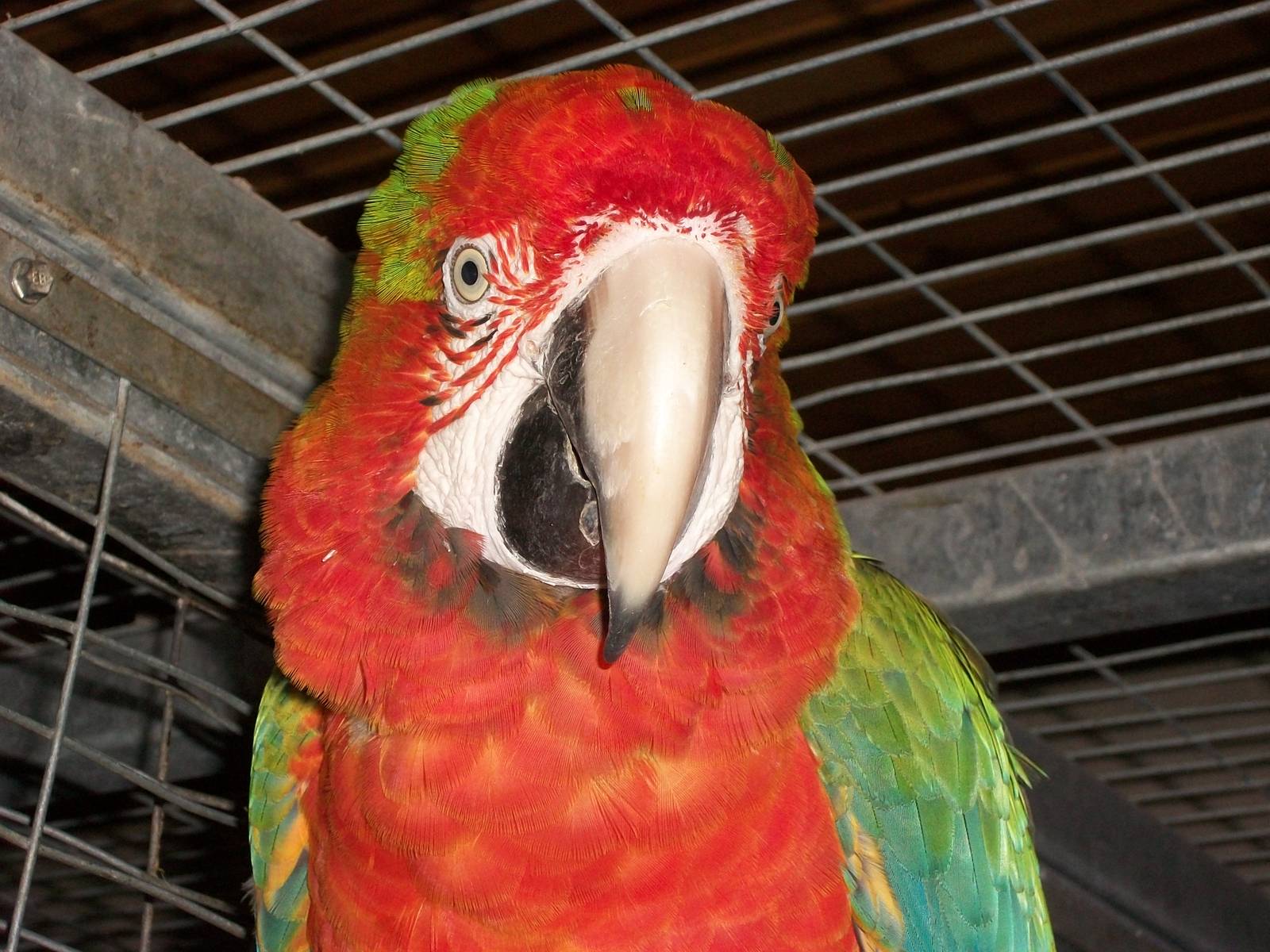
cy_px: 476
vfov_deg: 15.4
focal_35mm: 96
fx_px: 3522
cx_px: 635
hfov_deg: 20.4
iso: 200
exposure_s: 1/500
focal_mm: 17.1
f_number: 5.2
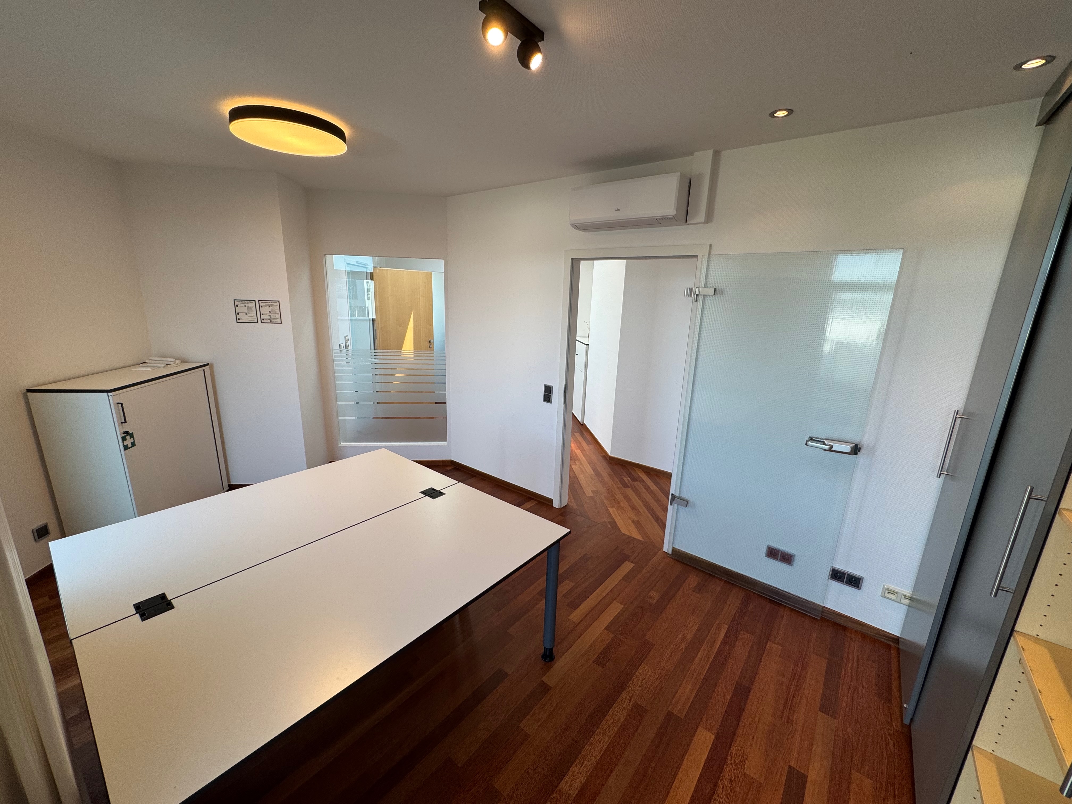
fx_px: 434
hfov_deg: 102.1
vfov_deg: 85.7
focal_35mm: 14
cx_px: 536
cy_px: 402
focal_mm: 2.22
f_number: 2.2
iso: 64
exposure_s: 1/100
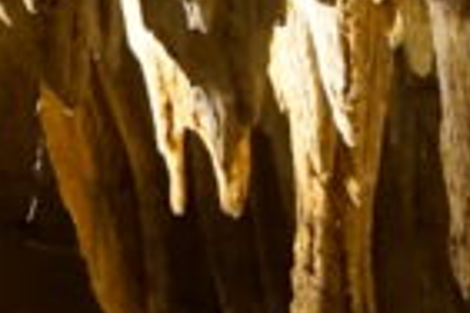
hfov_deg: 6.9
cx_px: 1487
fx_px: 3420
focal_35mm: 262
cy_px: 561
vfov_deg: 5.2
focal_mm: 24
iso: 3200
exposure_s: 1/30
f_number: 4.5
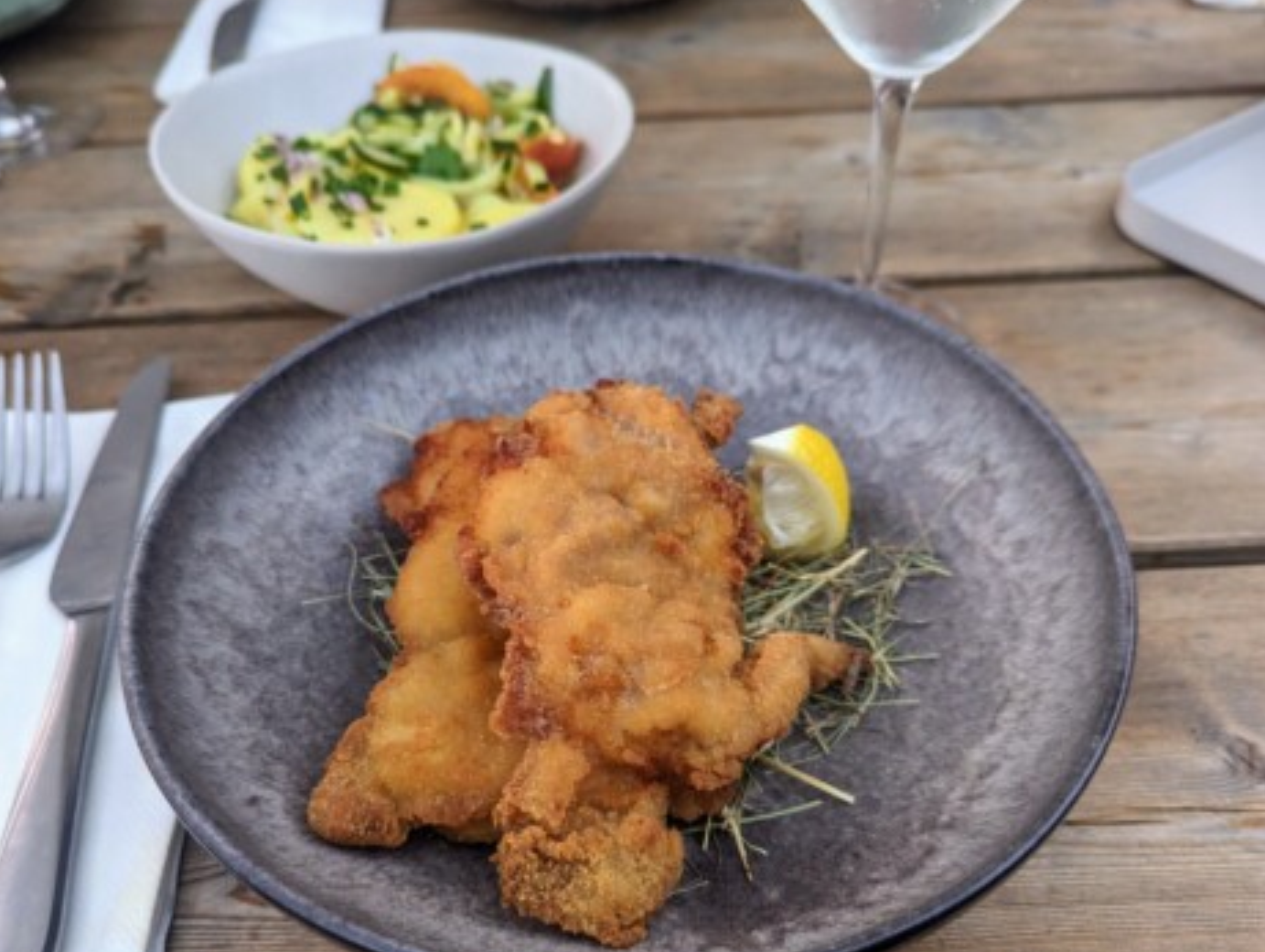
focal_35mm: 30
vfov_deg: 46.8
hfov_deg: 59.9
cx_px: 612
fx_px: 1098
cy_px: 535
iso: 156
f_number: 1.85
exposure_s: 1/26.7
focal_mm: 6.81
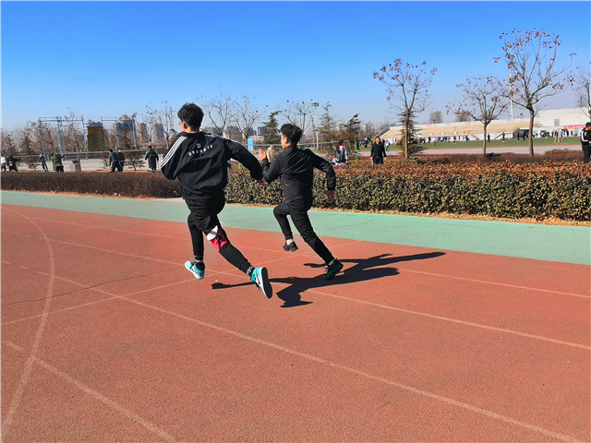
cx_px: 296
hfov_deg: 55.4
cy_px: 222
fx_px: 563
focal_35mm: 33
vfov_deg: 42.9
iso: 50
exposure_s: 1/1267
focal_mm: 3.95
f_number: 1.8
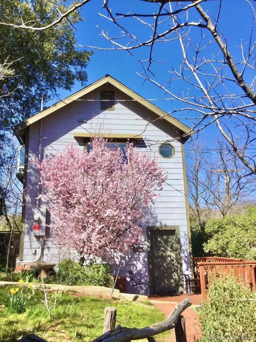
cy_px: 171
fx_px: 306
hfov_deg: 45.4
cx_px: 128
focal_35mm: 31
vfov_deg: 58.4
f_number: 2.4
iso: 25
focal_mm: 3.3
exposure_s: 1/1294
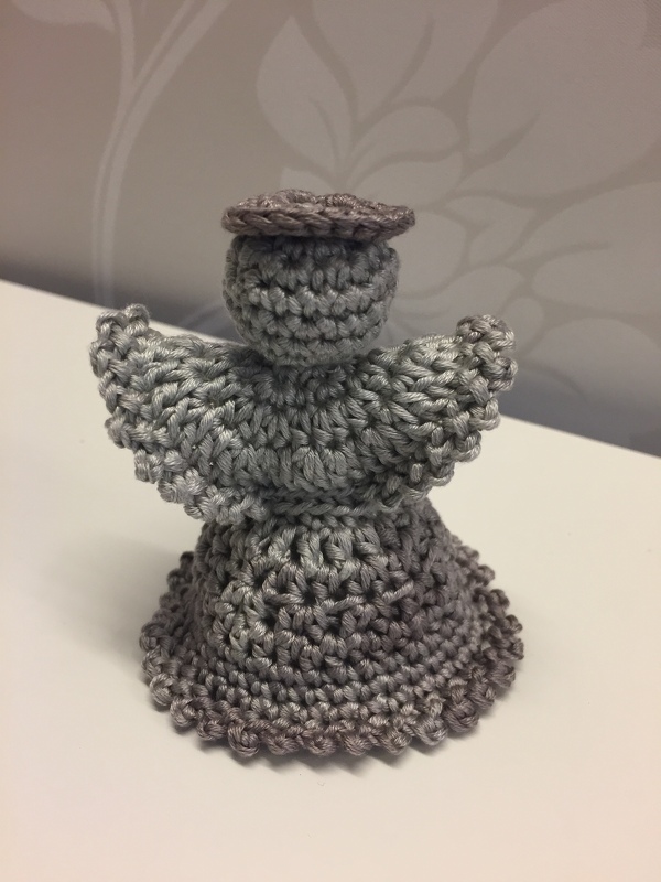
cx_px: 330
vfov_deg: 61.7
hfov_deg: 48.2
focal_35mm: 29
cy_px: 441
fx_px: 738
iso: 64
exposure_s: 1/33
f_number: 2.2
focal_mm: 4.15
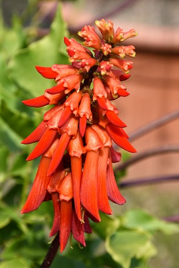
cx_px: 90
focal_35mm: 150
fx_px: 1120
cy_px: 134
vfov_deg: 13.7
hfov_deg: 9.1
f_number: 10
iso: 360
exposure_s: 1/400
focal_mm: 100
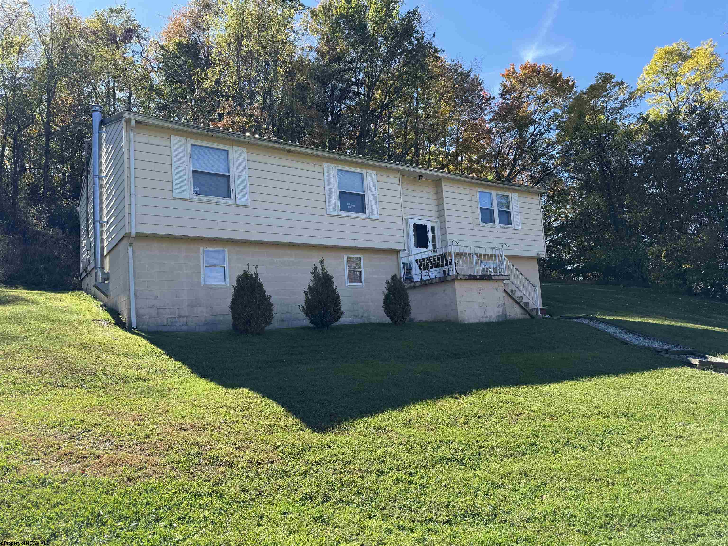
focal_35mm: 24
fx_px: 505
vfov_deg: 56.8
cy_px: 273
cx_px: 364
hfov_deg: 71.6
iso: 80
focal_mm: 6.76
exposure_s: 1/1585
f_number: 1.78
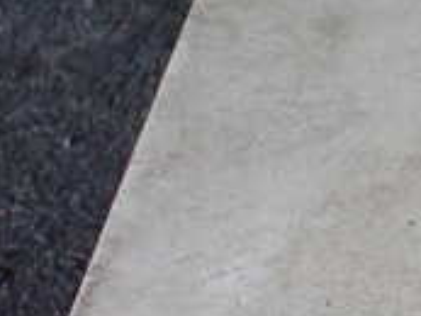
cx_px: 667
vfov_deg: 14.2
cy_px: 192
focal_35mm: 104
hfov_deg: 16.8
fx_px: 1266
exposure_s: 1/125
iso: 800
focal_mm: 5.4
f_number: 2.3
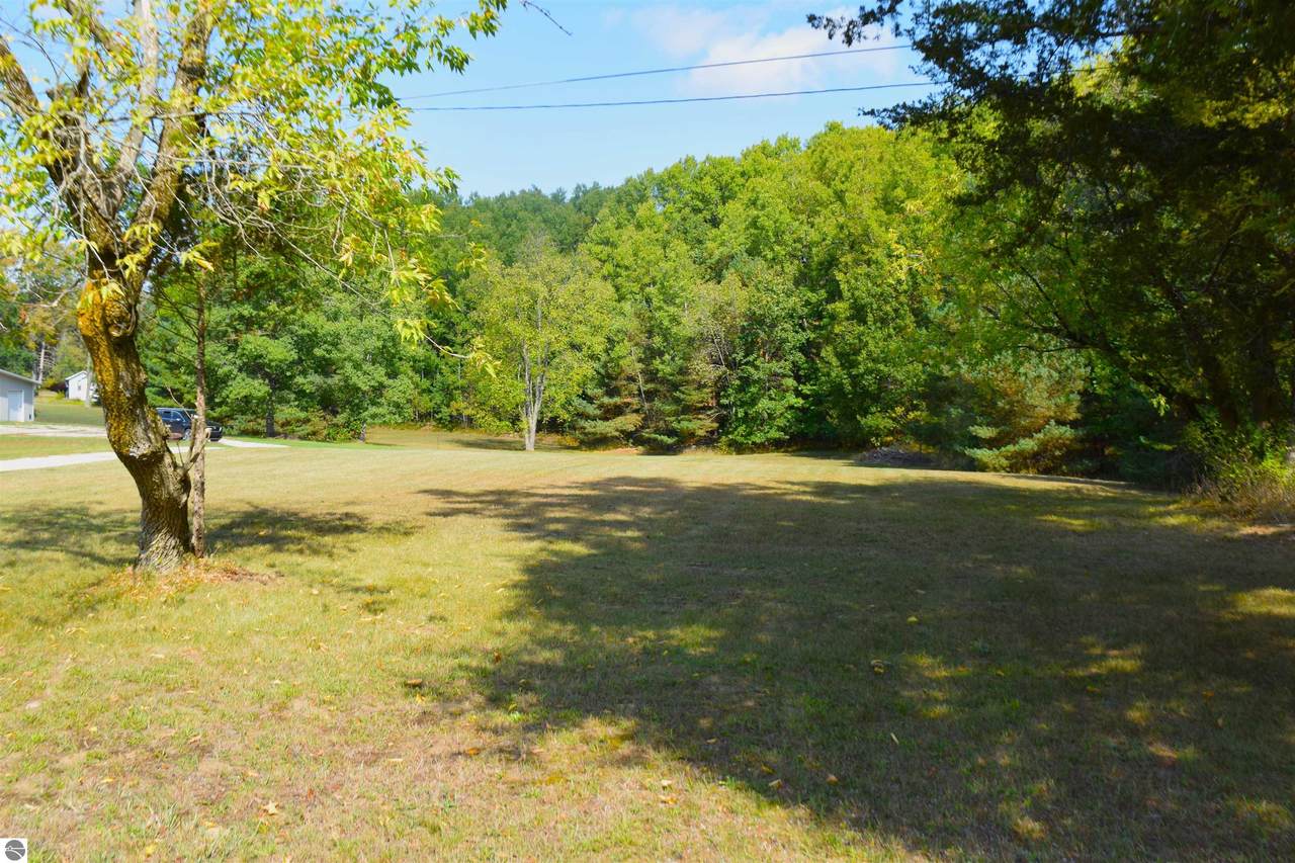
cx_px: 648
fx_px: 1187
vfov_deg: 40.0
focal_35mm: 33
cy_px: 432
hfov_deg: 57.2
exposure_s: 1/250
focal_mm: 22
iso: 200
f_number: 8
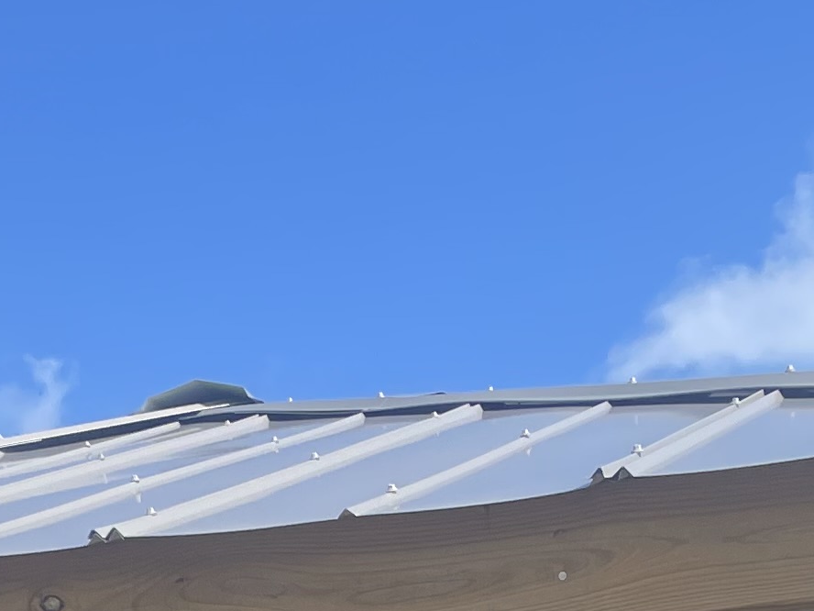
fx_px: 2775
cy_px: 1284
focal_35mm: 118
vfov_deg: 11.2
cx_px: 271
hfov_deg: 16.7
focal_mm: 4.2
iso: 32
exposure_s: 1/2020
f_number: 1.6
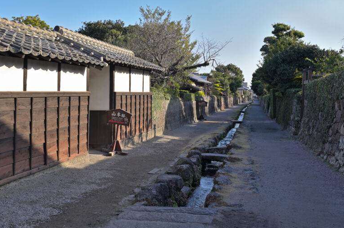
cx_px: 151
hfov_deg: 49.5
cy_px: 87
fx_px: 372
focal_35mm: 39
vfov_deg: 34.0
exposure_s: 1/100
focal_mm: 29
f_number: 7.1
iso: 100
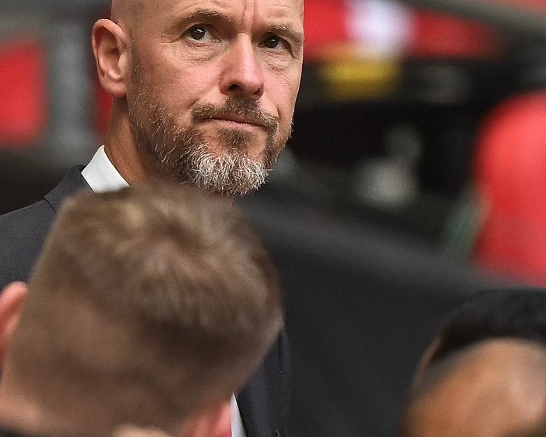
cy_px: 204
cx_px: 218
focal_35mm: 919
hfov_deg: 2.1
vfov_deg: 1.7
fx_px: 14849
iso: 900
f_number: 2.8
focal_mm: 400
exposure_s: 1/1600
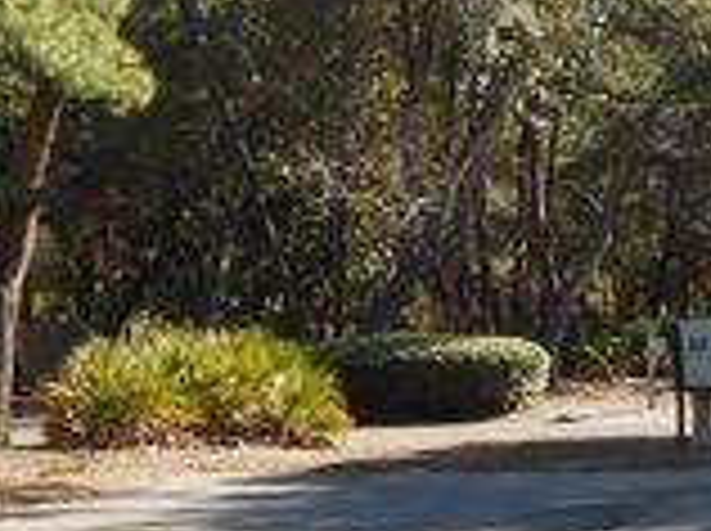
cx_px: 675
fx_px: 3158
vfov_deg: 9.6
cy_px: 405
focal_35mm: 154
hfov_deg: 12.7
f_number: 3.4
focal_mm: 6.8
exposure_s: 1/400
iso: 125
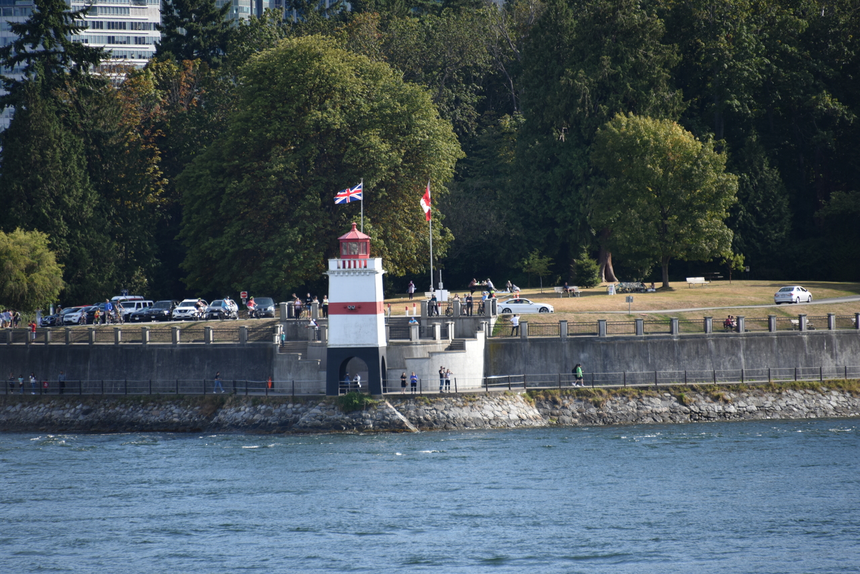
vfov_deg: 4.6
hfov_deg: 6.9
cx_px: 430
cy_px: 287
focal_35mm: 300
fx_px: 7168
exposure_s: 1/640
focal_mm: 300
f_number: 5.6
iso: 250
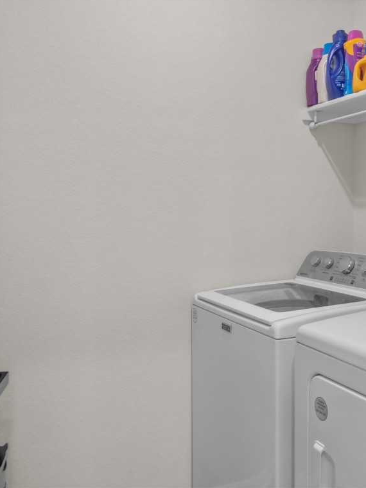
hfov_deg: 40.6
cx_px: 214
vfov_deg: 52.6
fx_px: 493
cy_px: 242
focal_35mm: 35
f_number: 16
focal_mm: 16
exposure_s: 1/1.67
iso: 3200
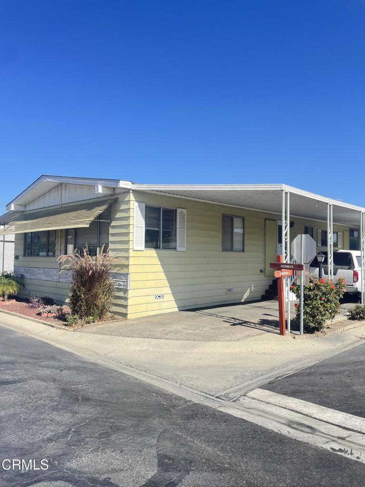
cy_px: 244
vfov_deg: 67.3
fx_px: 366
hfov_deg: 53.1
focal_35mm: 26
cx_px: 182
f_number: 1.6
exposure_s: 1/1595
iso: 32
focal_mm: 4.2
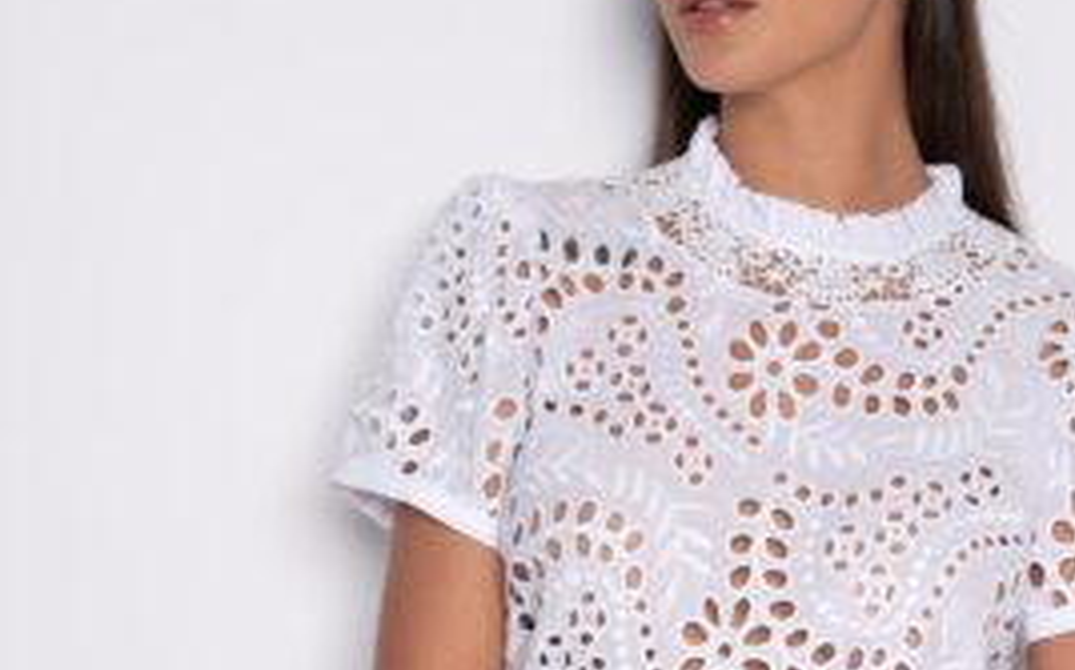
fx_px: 2810
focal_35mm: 96
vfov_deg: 13.4
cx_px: 766
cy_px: 696
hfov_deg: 21.5
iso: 200
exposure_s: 1/160
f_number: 5.6
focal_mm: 42
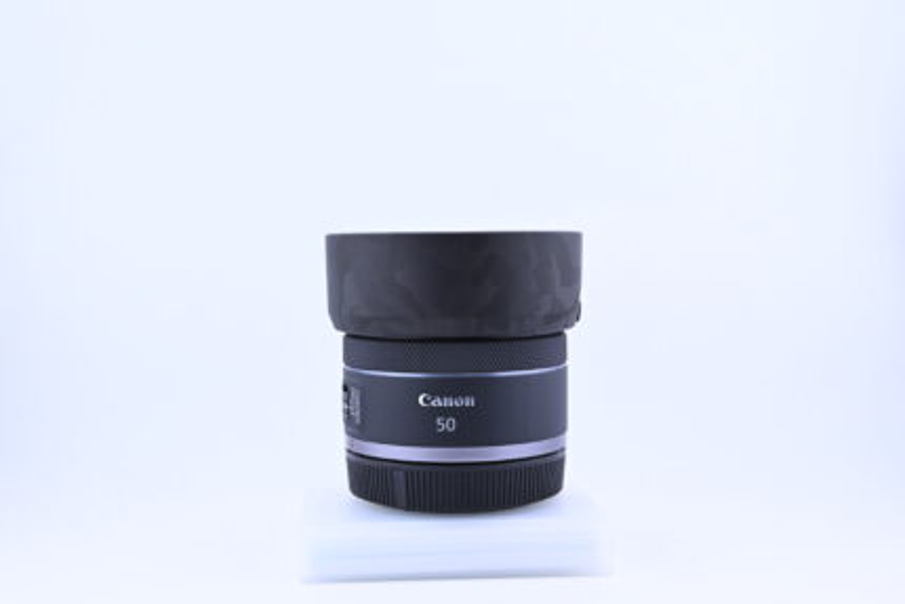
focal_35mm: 45
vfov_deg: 29.9
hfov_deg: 43.6
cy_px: 302
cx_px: 452
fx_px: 1132
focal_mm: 30
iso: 640
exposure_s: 1/160
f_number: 11
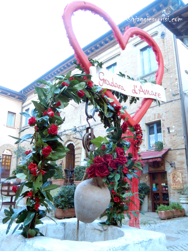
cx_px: 94
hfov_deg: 44.2
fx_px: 232
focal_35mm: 32
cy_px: 126
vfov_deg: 56.8
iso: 200
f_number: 3.8
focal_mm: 5.7
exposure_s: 1/2.5
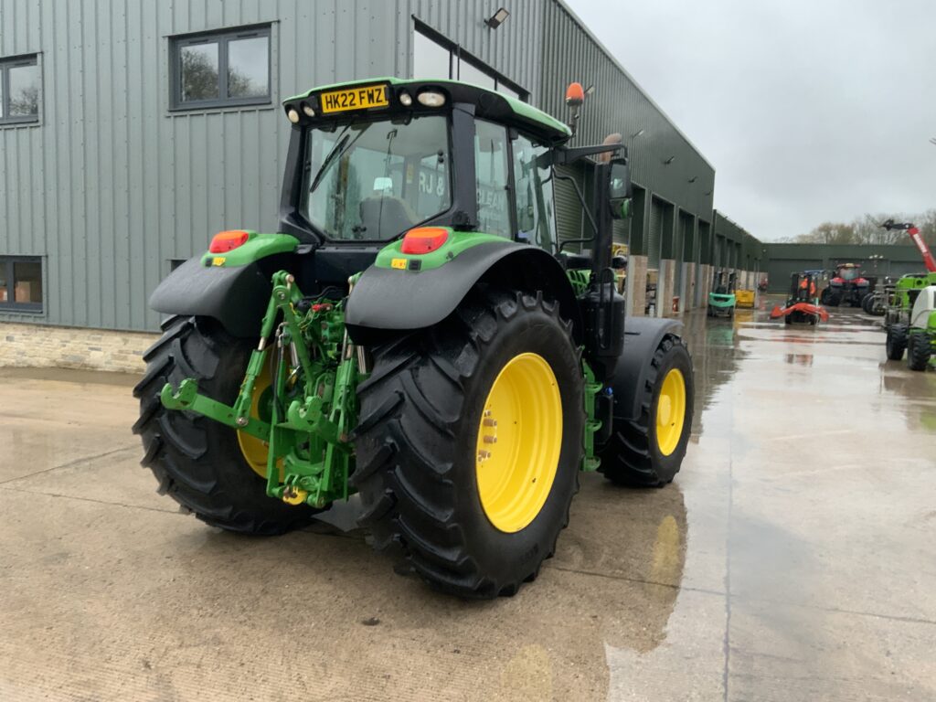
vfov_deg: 48.2
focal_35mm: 29
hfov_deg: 61.7
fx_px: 784
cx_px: 468
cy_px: 351
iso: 125
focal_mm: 3
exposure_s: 1/60
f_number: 1.8
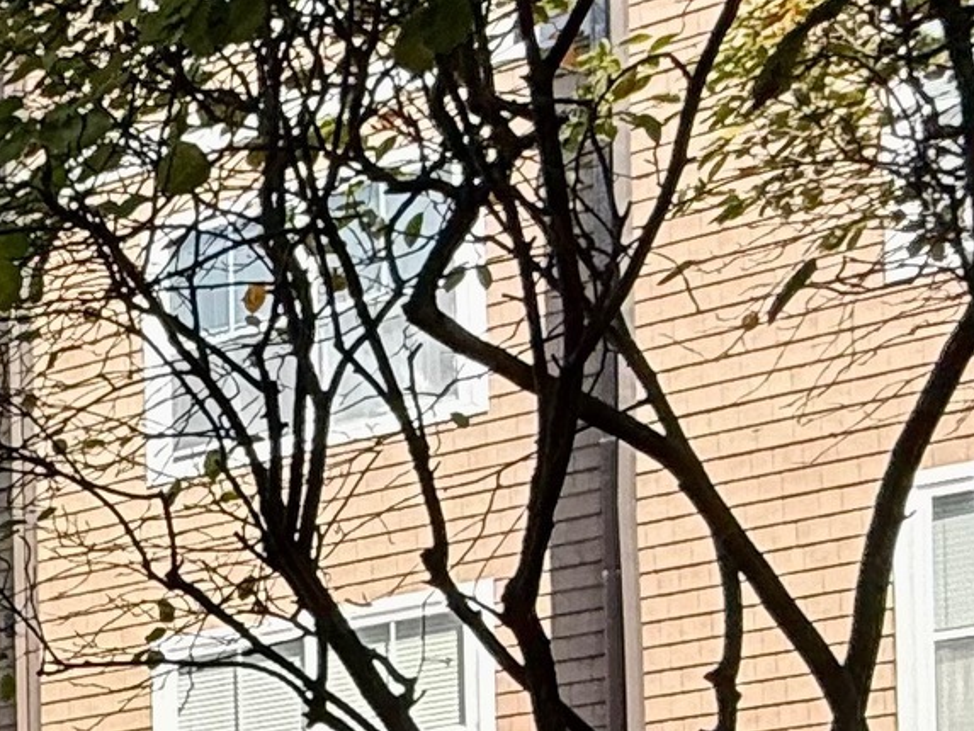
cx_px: -1049
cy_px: 1250
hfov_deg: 17.4
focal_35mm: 75
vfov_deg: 16.8
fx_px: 2111
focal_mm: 2.22
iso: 64
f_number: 2.2
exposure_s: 1/942
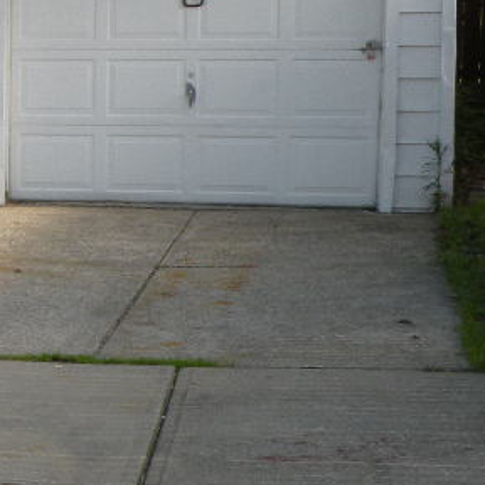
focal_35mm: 132
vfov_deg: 13.2
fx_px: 2092
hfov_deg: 12.4
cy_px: 241
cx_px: -298
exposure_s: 1/192
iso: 94
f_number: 5
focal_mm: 7.4
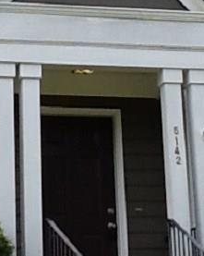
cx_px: 44
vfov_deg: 12.1
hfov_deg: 9.7
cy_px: 26
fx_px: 1202
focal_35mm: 159
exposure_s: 1/535
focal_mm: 2.03
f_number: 2.4
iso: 40
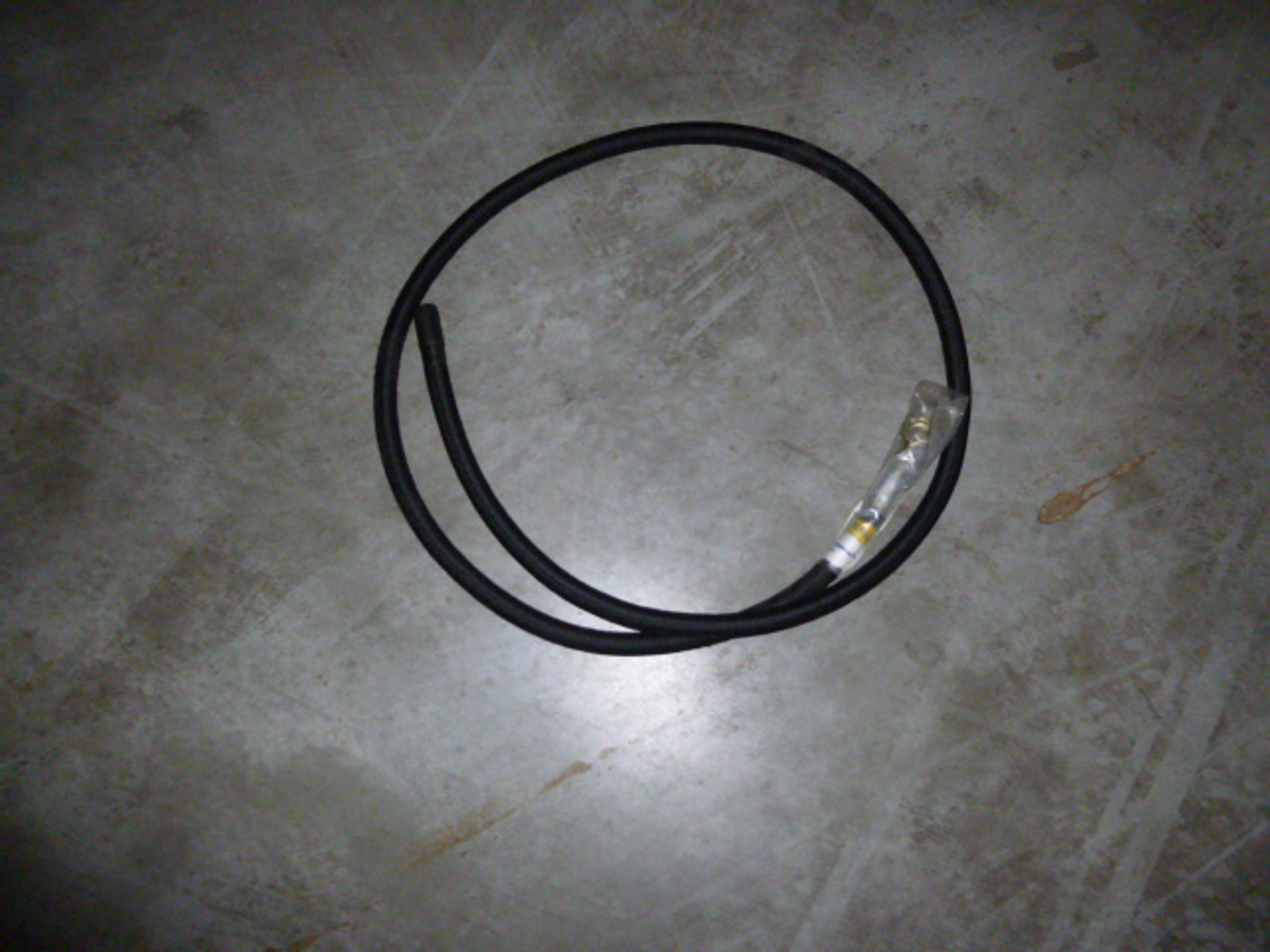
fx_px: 917
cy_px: 476
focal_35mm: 25
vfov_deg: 54.9
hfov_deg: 69.4
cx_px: 635
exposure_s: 1/125
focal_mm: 4.5
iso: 400
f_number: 3.1
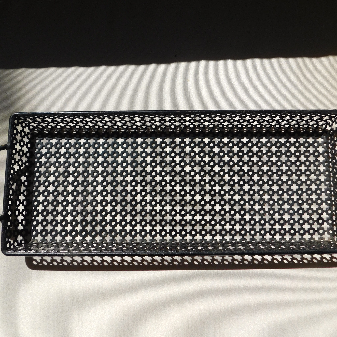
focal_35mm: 28
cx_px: 177
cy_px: 166
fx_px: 308
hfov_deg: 57.3
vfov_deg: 57.3
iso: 125
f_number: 6
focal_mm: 4
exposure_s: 1/640
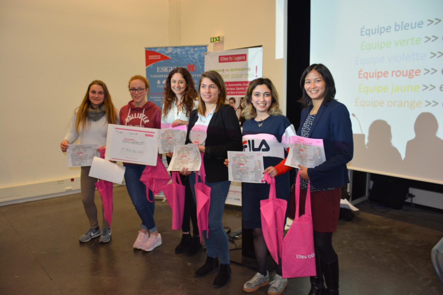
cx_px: 222
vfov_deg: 43.6
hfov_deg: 61.9
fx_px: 369
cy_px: 148
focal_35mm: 30
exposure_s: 1/60
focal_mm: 20
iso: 1000
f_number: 3.5
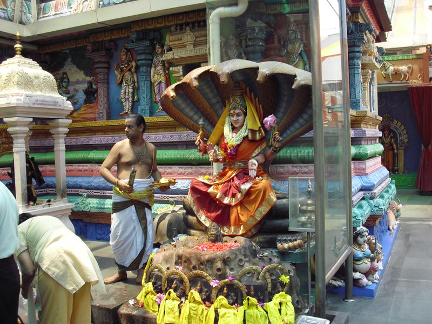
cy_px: 162
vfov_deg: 37.7
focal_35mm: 38
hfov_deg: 49.0
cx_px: 216
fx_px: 474
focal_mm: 6.2
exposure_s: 1/400
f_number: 2.8
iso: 100
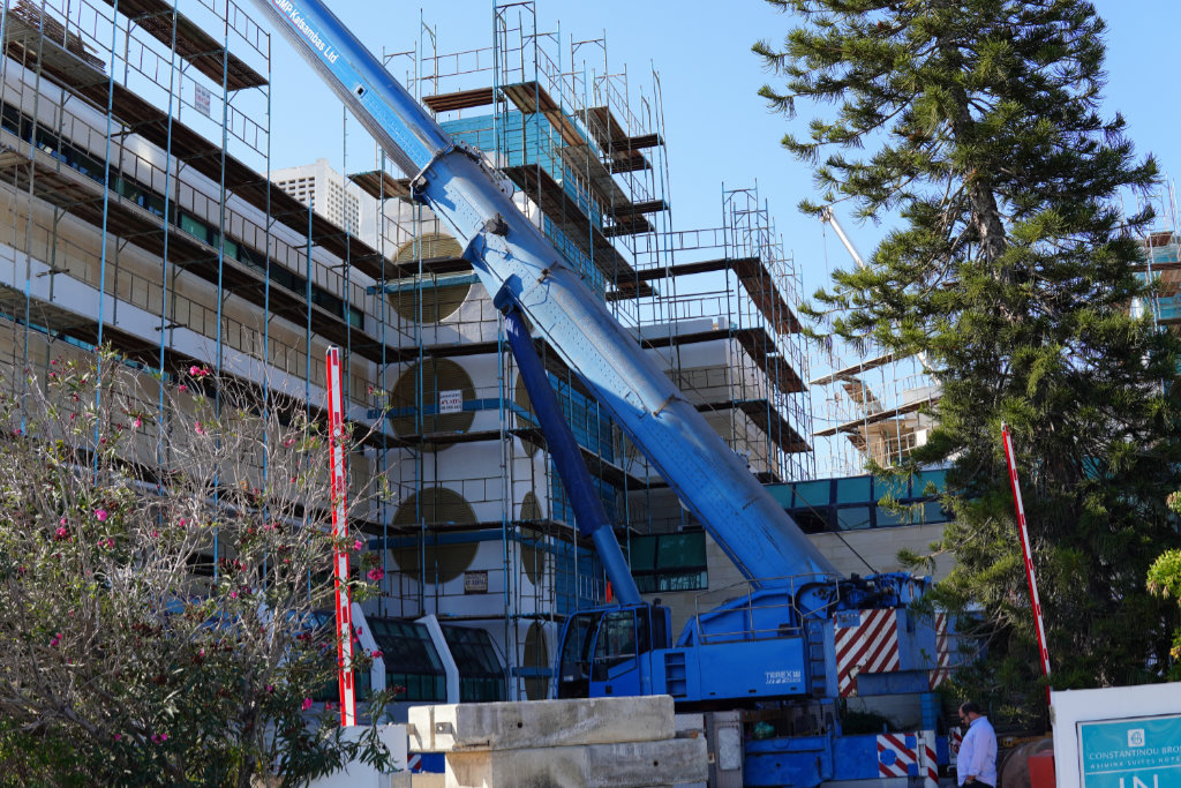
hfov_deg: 43.6
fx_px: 1476
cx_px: 590
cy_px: 394
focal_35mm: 45
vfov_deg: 29.9
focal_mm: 30
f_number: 5
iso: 100
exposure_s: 1/400
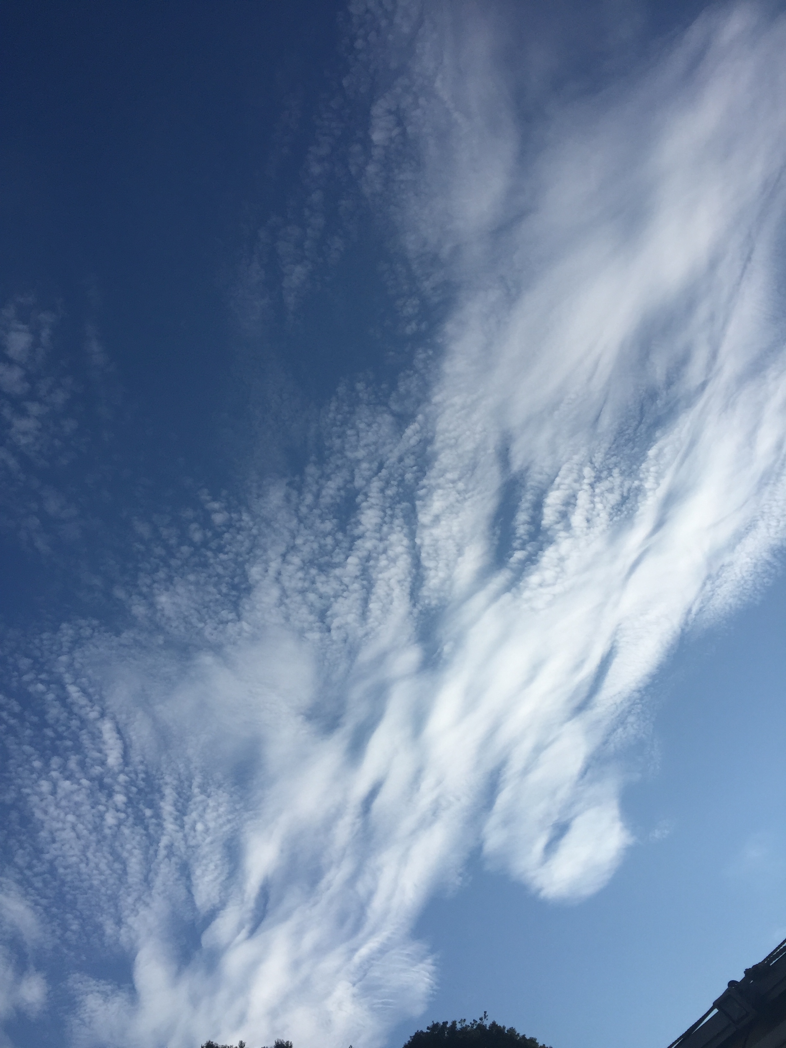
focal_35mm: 29
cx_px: 393
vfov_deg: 61.7
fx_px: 878
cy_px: 524
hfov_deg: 48.2
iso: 32
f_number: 2.2
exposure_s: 1/2475
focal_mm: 4.15
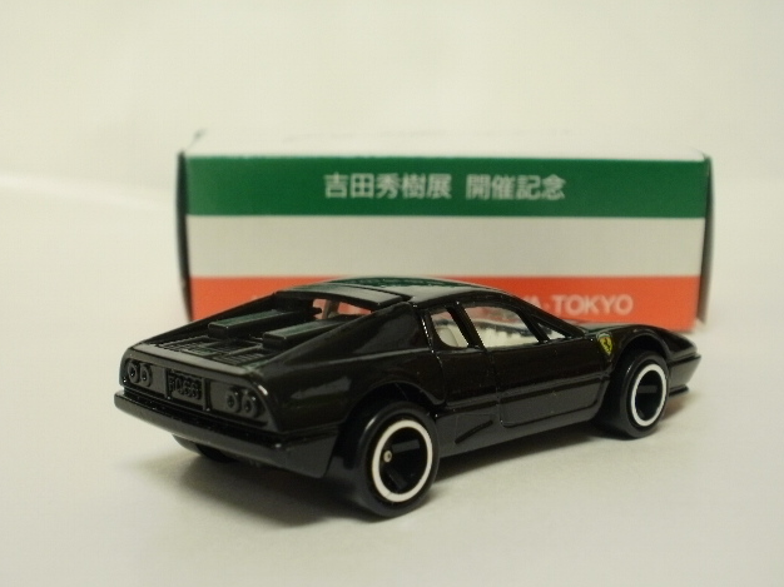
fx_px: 1019
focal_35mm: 45
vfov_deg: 32.2
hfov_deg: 42.1
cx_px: 397
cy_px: 299
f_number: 4
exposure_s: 1/8
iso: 125
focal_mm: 7.7
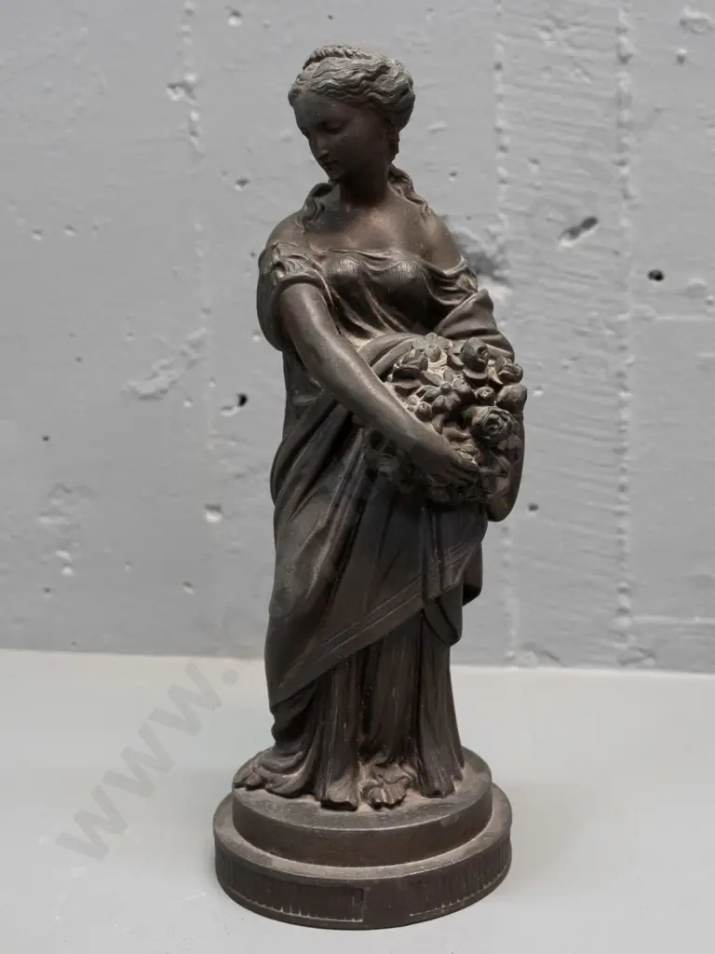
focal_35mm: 42
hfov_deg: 34.3
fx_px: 1157
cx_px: 358
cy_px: 477
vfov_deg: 44.8
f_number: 5.6
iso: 3200
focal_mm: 21
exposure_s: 1/100
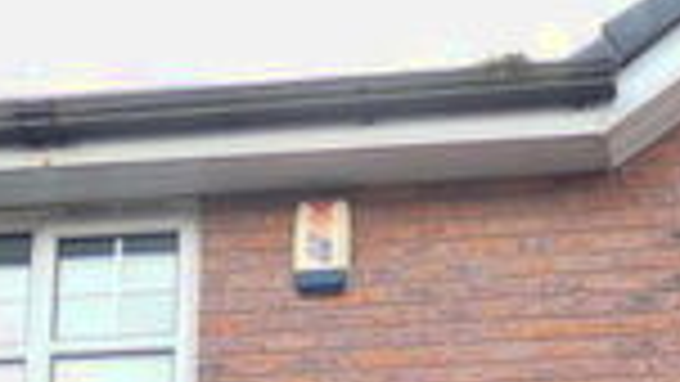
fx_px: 1821
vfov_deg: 9.8
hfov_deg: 20.9
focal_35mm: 101
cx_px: 545
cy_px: 1058
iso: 80
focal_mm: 3.6
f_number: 2.8
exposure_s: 1/160
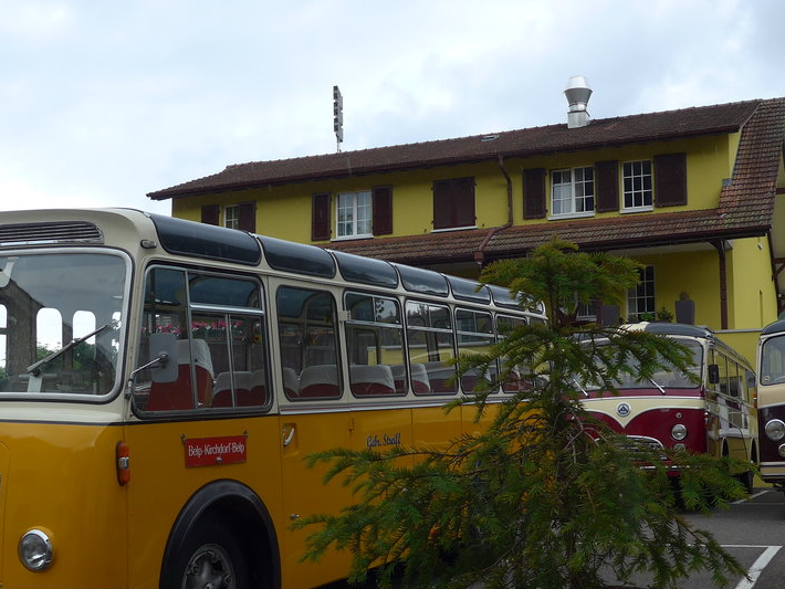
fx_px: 1112
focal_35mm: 49
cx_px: 383
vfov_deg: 29.6
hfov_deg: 38.9
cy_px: 356
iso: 80
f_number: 2.8
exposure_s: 1/500
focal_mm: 6
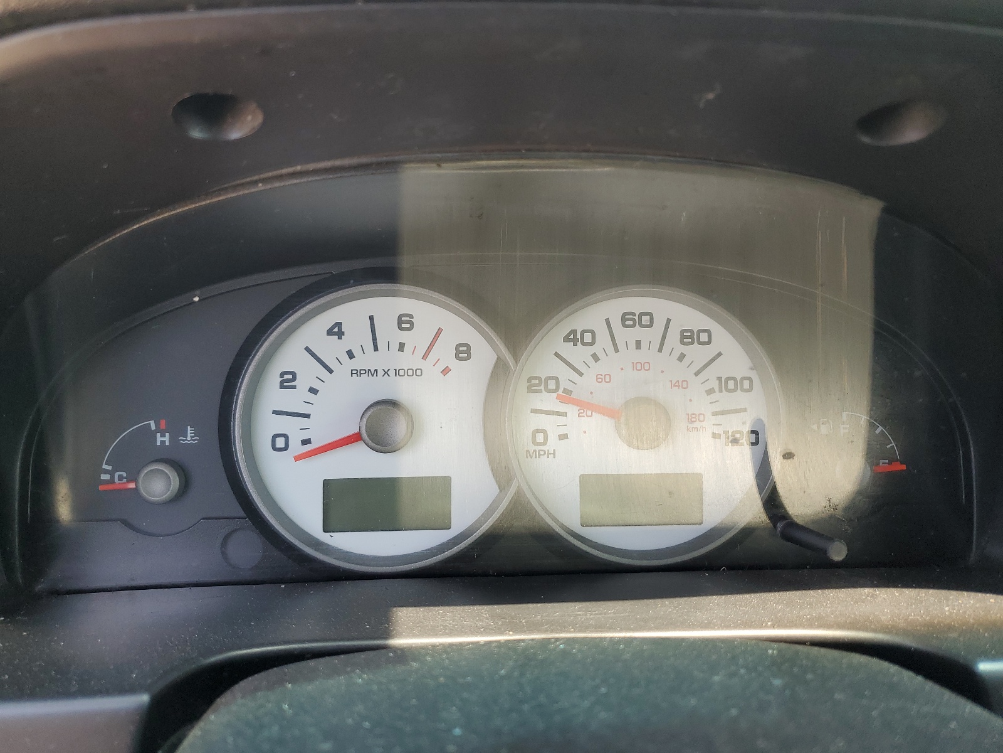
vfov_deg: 53.1
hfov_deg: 67.3
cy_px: 376
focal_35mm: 26
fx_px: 753
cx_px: 502
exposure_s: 1/227
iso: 50
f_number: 1.5
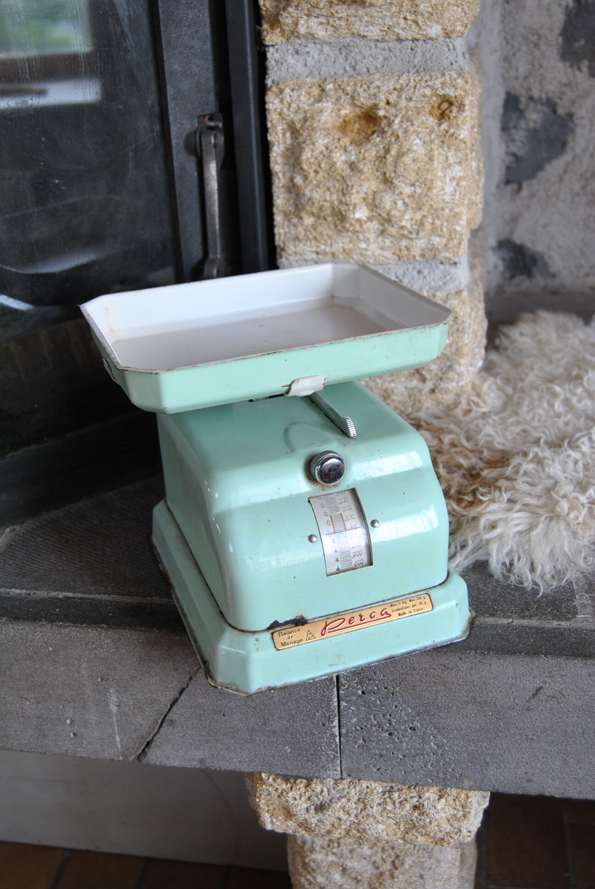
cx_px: 298
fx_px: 964
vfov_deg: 49.5
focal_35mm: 39
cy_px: 444
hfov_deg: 34.3
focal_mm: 26
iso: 200
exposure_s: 1/40
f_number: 4
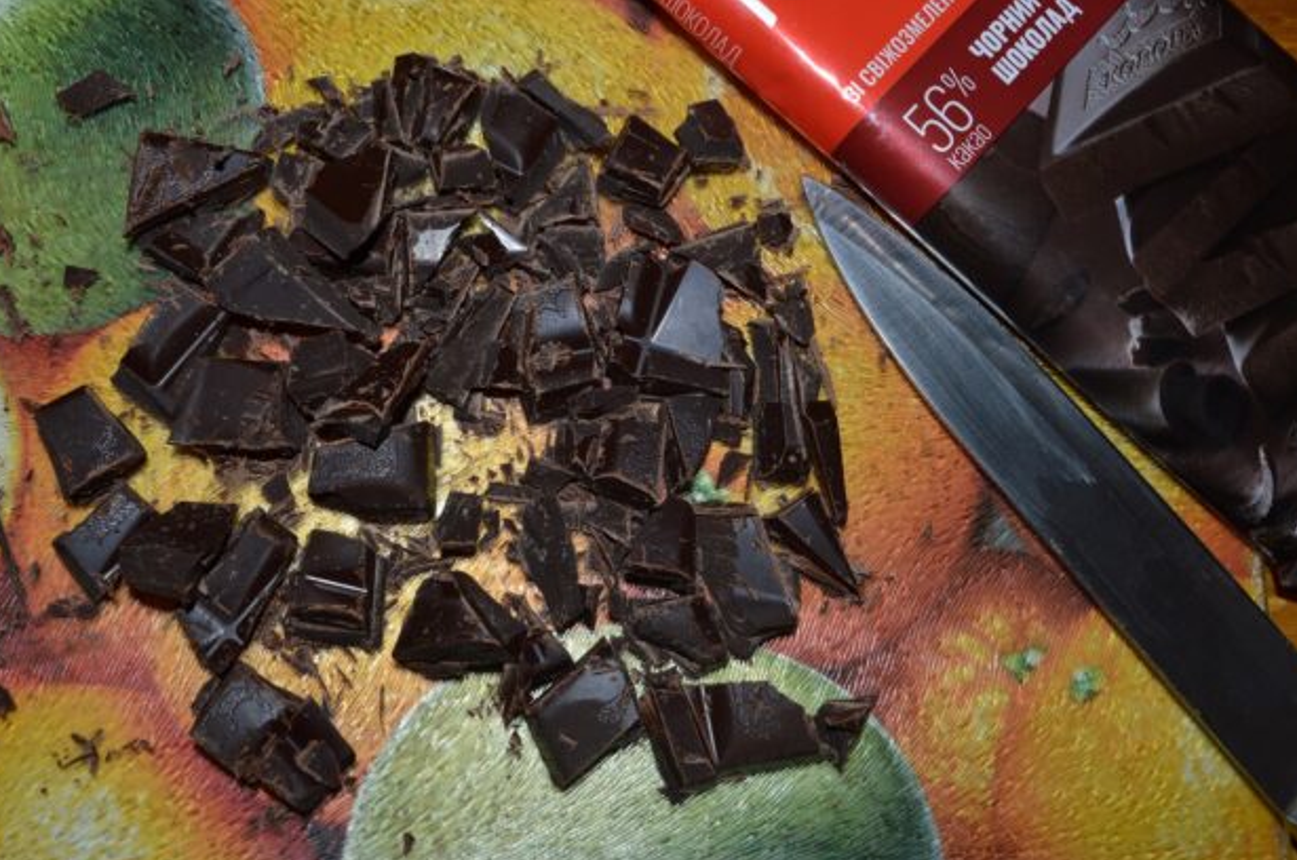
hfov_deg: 47.4
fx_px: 1475
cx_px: 607
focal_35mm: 41
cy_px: 387
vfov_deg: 32.5
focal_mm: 24
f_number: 8
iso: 100
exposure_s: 1/60
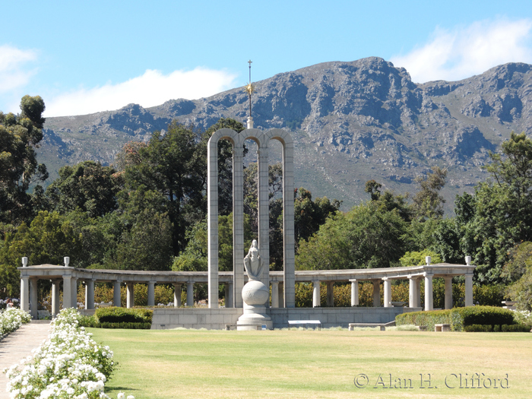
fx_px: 1614
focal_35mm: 105
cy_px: 200
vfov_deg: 14.1
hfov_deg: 18.7
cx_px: 266
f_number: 7.3
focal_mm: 22.4
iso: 100
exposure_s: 1/125
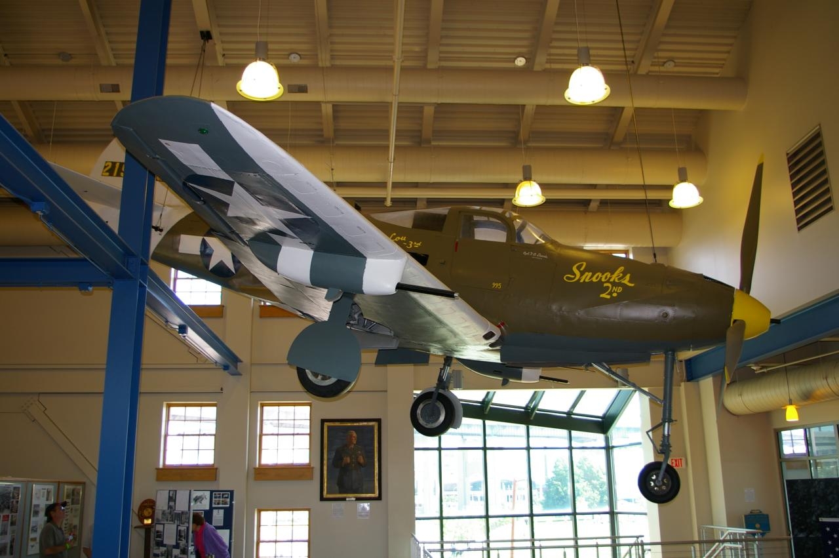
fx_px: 803
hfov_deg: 55.1
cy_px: 279
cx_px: 420
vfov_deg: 38.3
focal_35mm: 34
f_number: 4
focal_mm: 23
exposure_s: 1/90
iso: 200
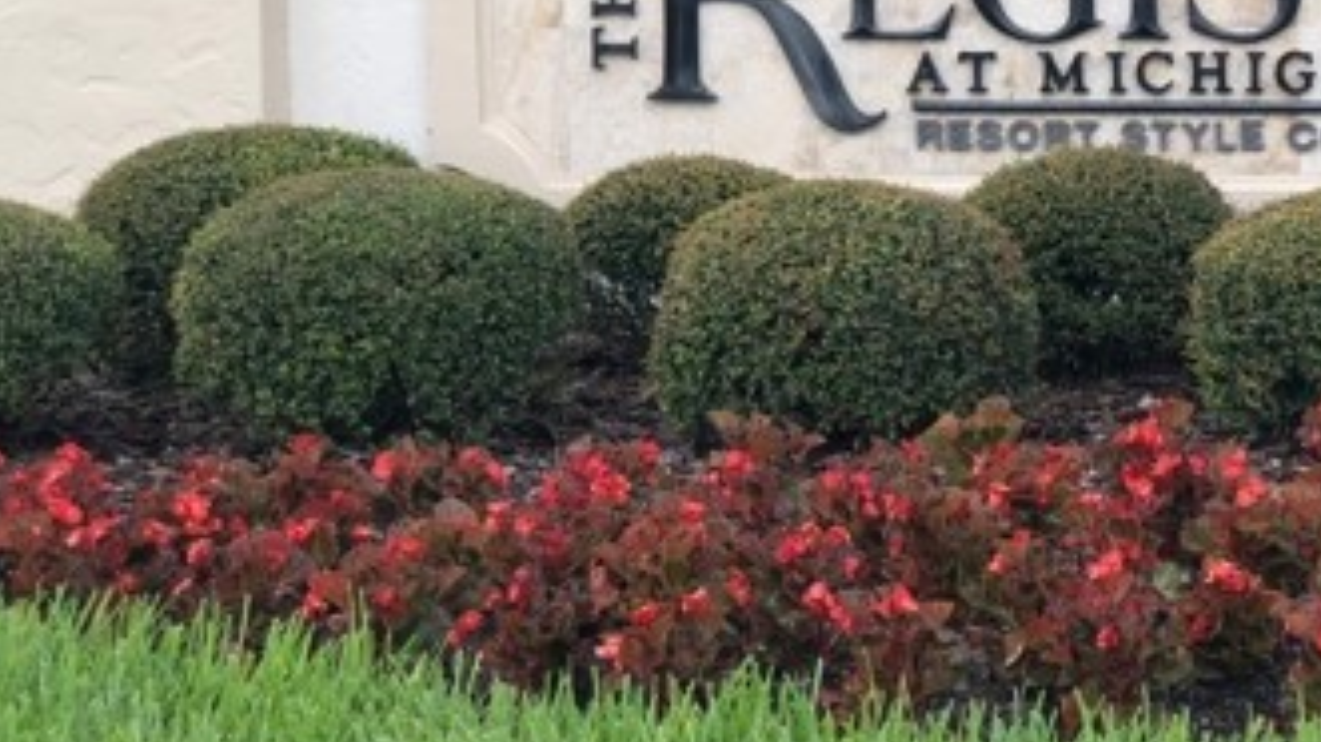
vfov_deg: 10.0
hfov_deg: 17.6
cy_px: -100
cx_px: 1173
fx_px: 4202
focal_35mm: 120
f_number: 2.8
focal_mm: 6.6
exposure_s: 1/261
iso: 20
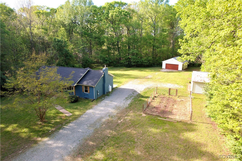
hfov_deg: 78.6
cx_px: 121
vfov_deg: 57.2
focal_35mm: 22
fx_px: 148
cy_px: 80
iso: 100
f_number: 2.8
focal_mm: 8.38
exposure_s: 1/640
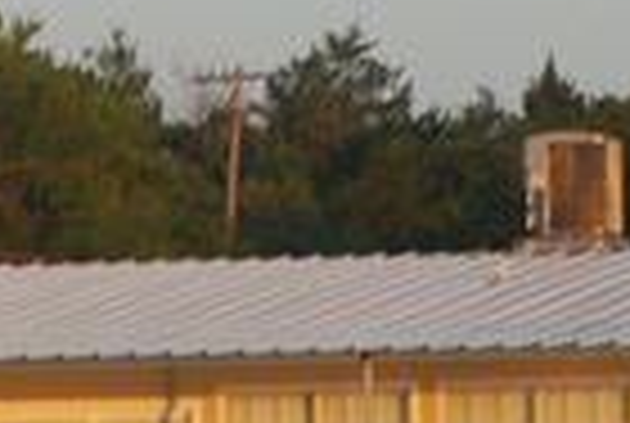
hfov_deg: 4.6
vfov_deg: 3.1
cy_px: 558
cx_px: -45
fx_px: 7804
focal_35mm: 445
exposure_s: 1/100
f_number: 9
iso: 200
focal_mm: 52
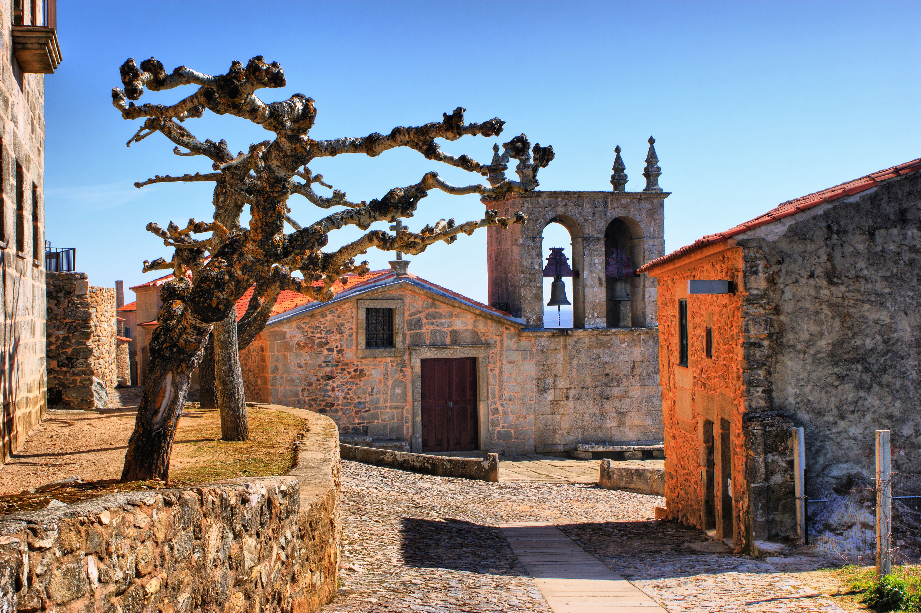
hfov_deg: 37.9
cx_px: 460
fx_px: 1342
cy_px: 306
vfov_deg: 25.7
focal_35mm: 52
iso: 100
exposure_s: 1/125
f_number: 11
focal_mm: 35
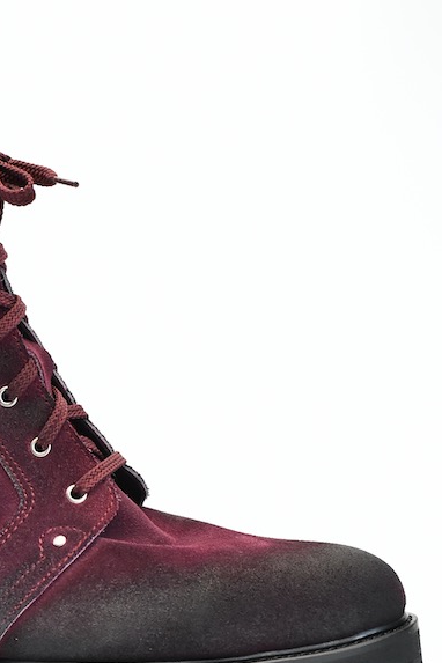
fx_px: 1420
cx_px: 47
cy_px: 443
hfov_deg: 17.4
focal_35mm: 77
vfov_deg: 26.1
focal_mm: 23
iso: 1600
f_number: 5.6
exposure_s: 1/400
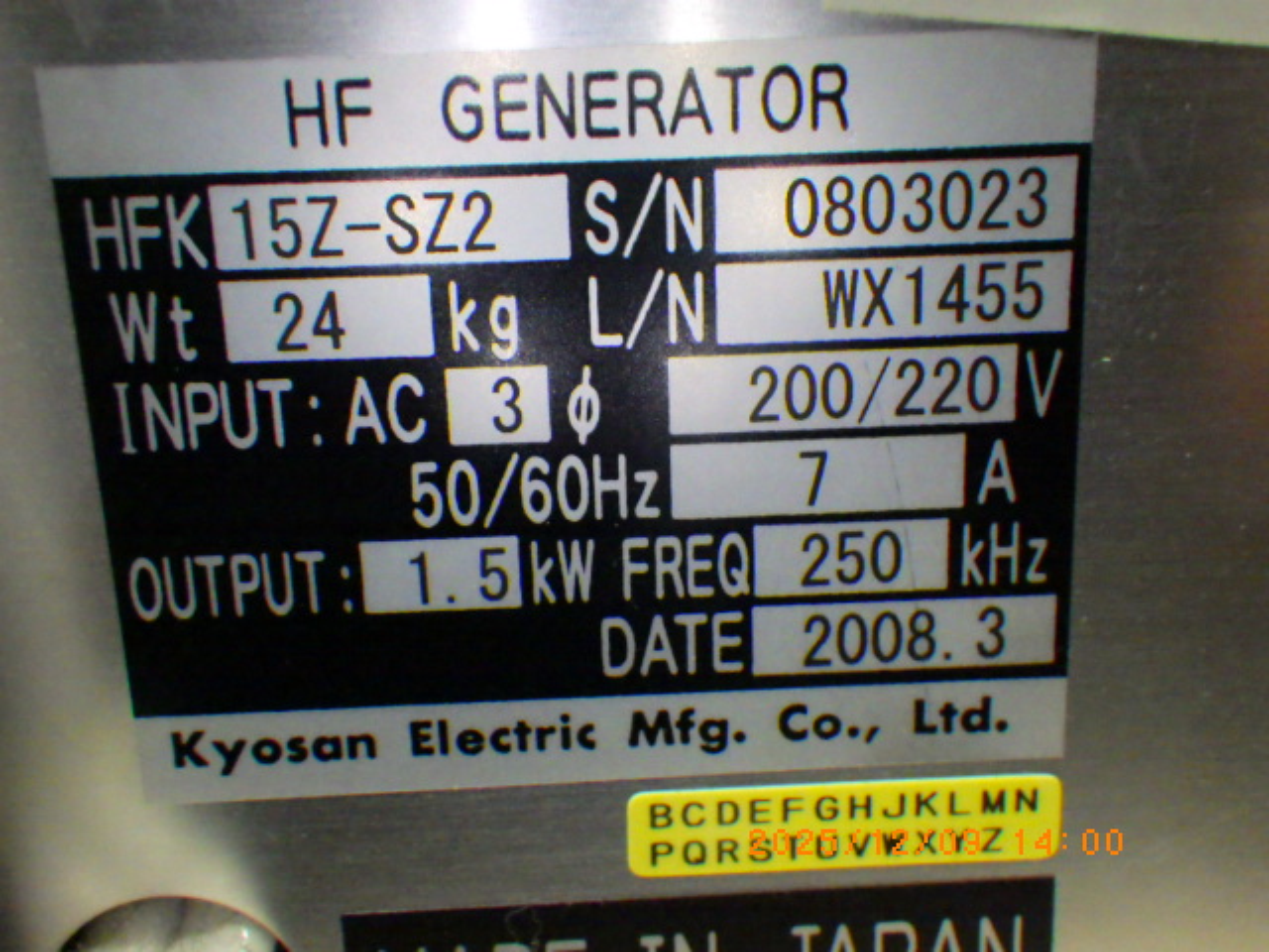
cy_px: 476
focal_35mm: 34
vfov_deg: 41.8
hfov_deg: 54.0
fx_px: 1246
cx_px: 634
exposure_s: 1/50
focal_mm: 6.1
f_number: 3.8
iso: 1250
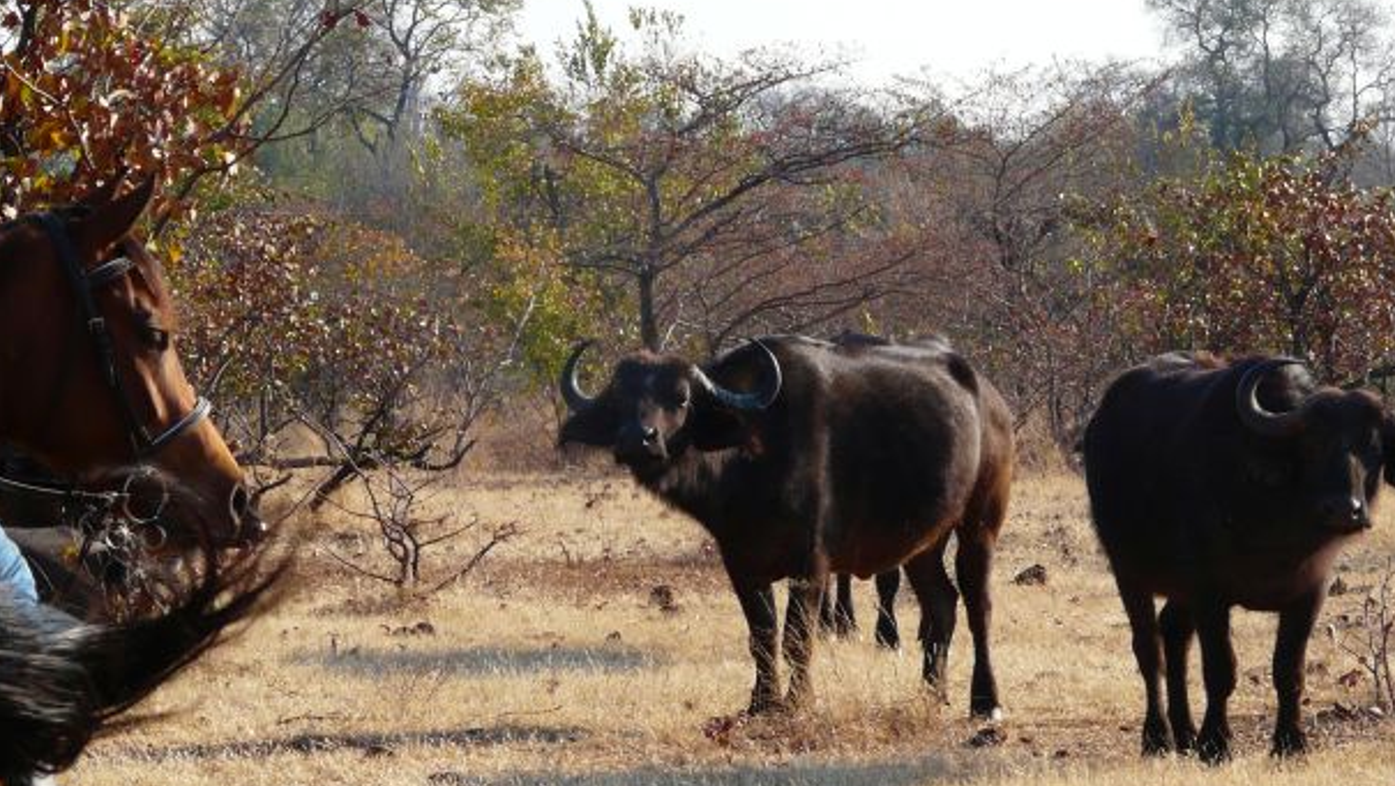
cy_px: 325
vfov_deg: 6.0
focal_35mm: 203
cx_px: 604
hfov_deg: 10.6
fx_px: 7513
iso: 100
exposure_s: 1/250
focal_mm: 23.1
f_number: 5.6
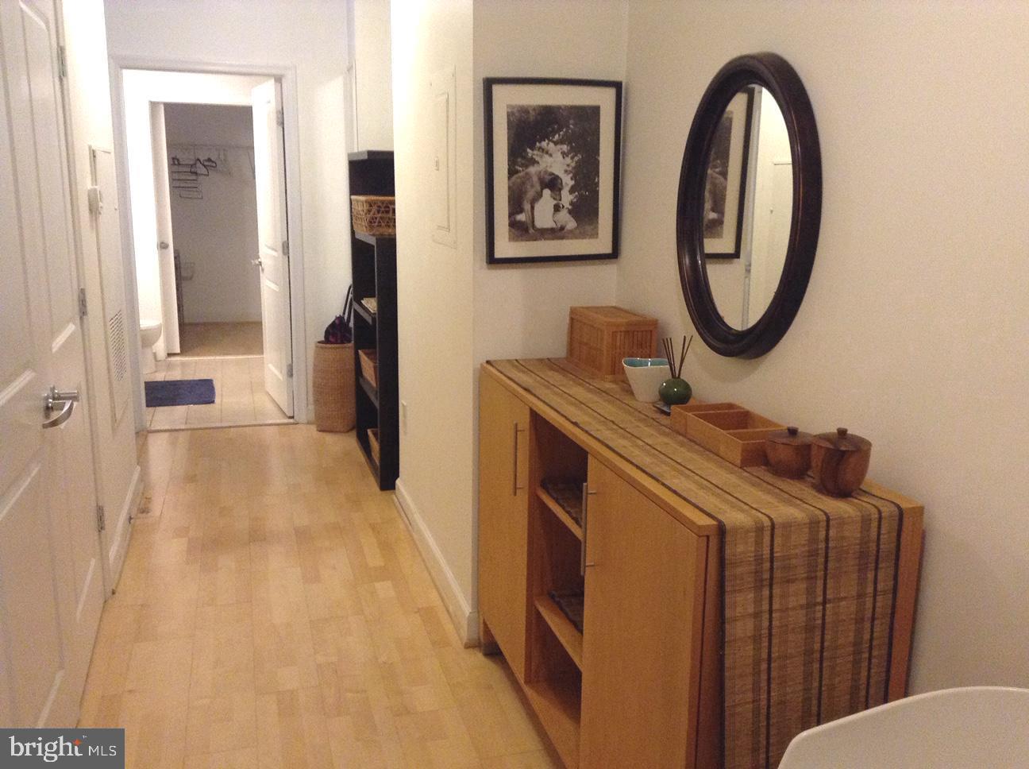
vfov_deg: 42.8
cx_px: 514
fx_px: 980
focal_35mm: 33
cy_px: 384
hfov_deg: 55.4
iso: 250
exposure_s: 1/24
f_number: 2.4
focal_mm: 3.3
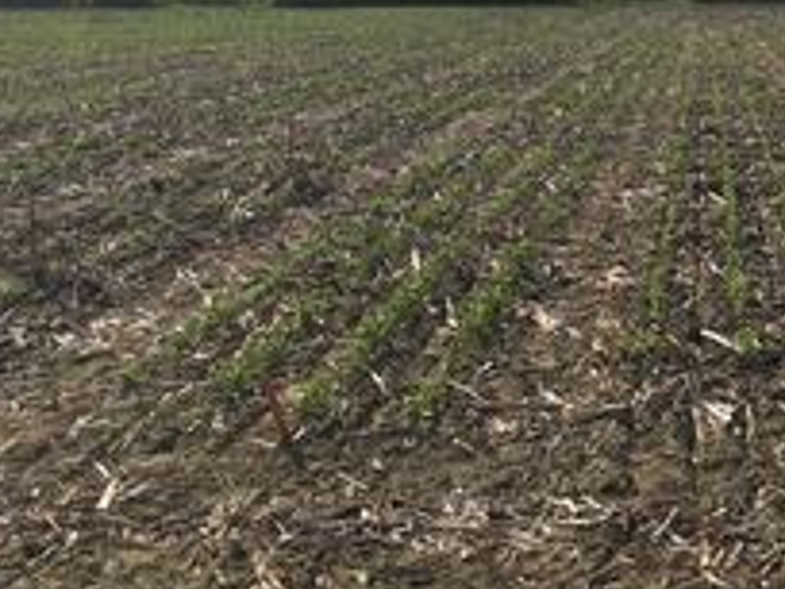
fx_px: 1293
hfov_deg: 32.7
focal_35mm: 57
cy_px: 96
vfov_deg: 25.1
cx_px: 646
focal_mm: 4.15
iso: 25
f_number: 2.2
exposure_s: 1/2747
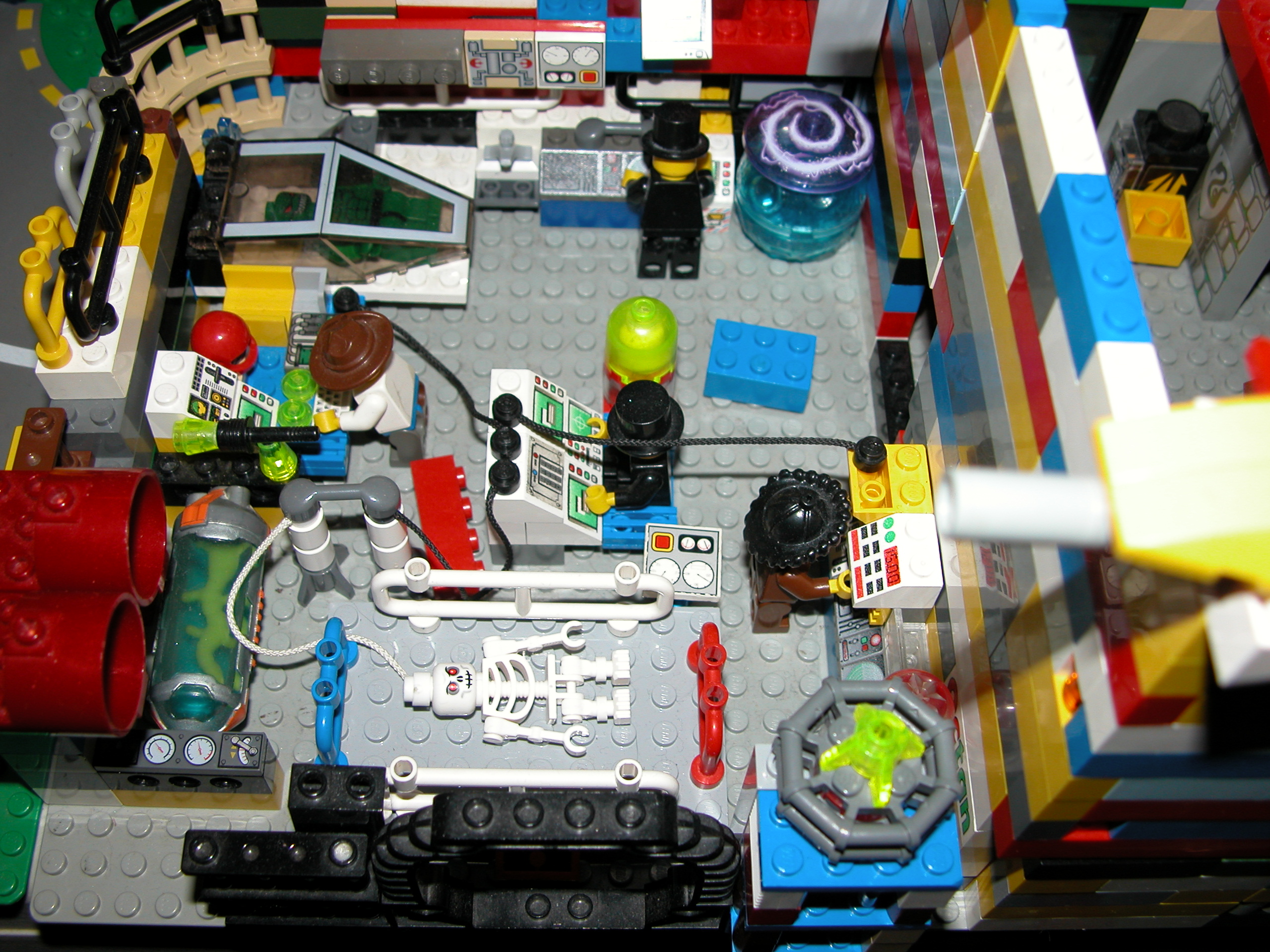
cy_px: 476
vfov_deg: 36.8
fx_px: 1431
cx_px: 635
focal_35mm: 39
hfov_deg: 47.9
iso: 100
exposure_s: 1/60
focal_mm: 10
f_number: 2.9
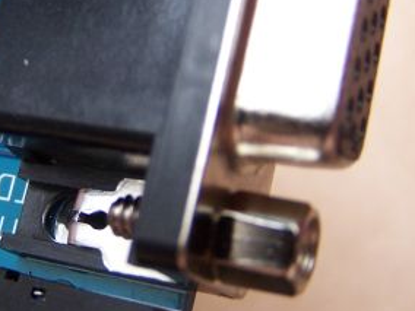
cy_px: 137
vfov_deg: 17.0
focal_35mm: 87
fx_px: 1043
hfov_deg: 22.3
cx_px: 111
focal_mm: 6.3
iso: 140
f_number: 2.8
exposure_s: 1/30
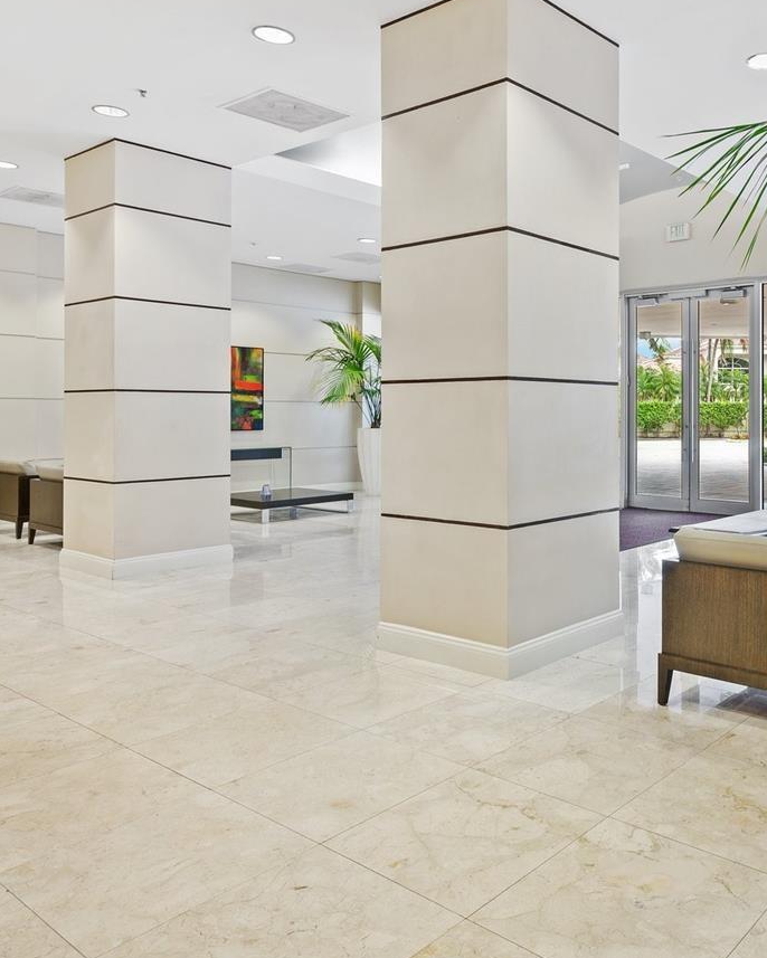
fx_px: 794
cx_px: 625
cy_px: 442
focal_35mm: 28
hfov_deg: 48.3
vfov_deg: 62.1
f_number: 8
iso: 200
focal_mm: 16
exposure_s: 1/4
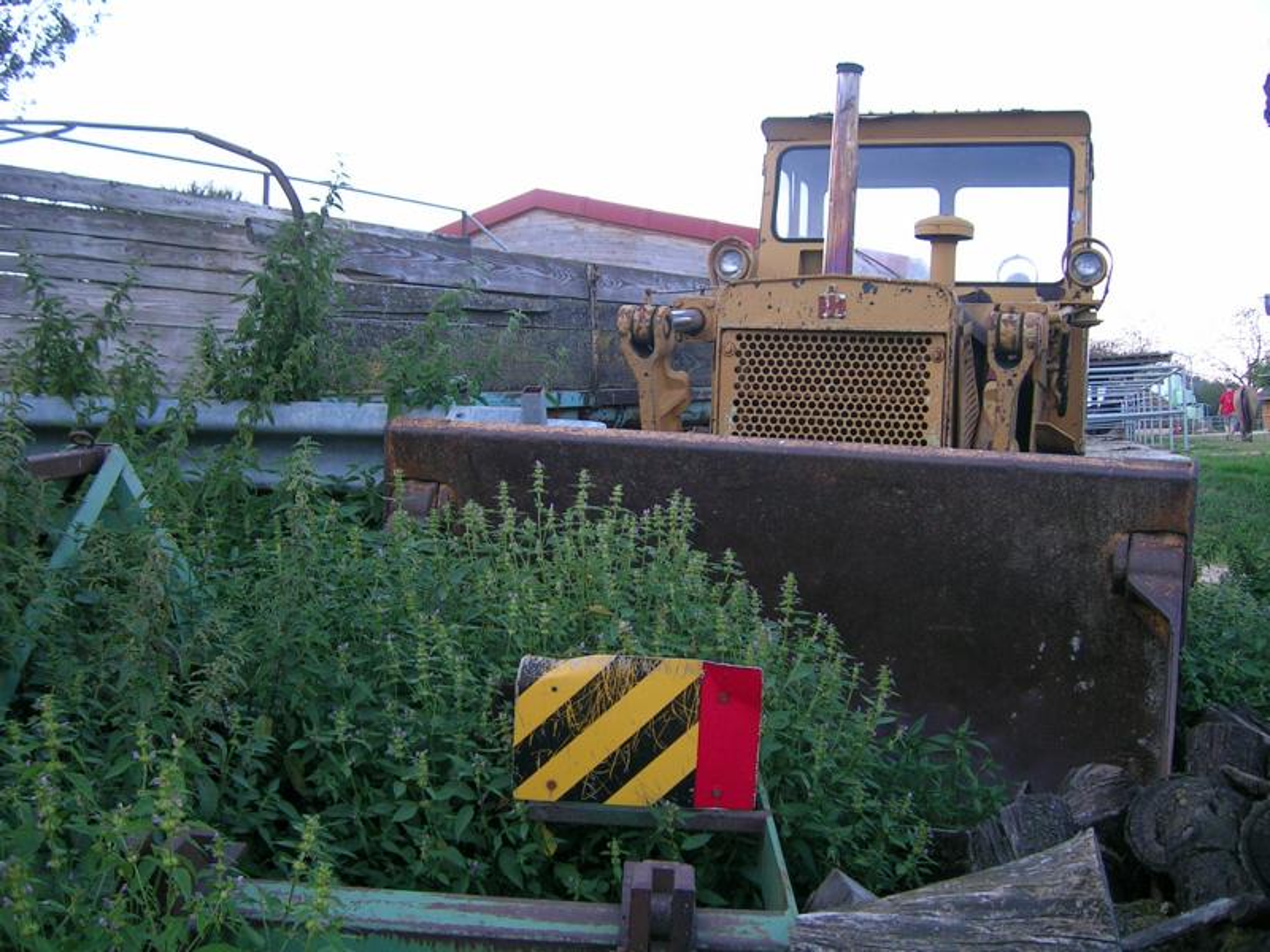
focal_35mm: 35
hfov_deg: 52.6
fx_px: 1284
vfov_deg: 40.7
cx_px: 635
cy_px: 476
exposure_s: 1/108
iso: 50
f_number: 2.8
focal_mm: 5.4
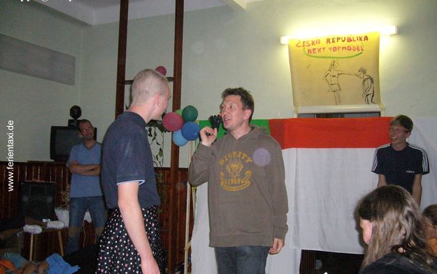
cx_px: 222
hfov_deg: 51.5
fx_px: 453
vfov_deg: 33.6
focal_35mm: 38
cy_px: 149
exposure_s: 1/60
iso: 400
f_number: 2.8
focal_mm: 5.8
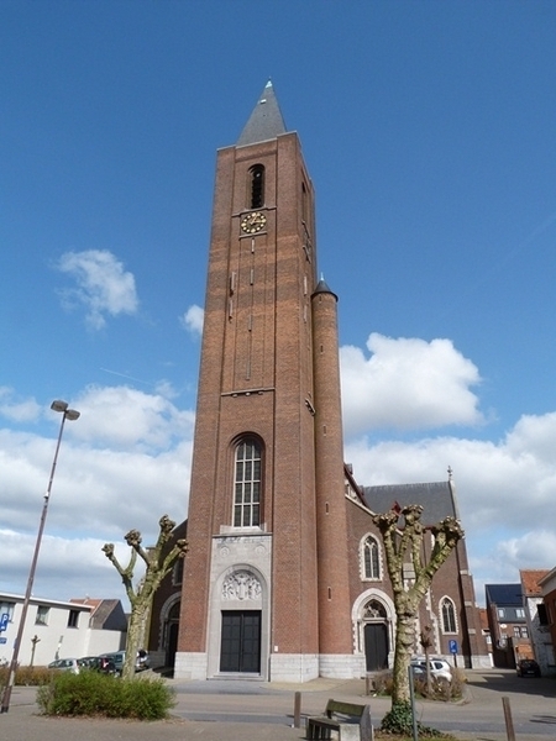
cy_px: 370
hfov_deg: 54.9
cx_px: 278
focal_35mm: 25
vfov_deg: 69.4
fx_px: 535
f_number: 5.6
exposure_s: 1/320
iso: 80
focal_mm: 4.5
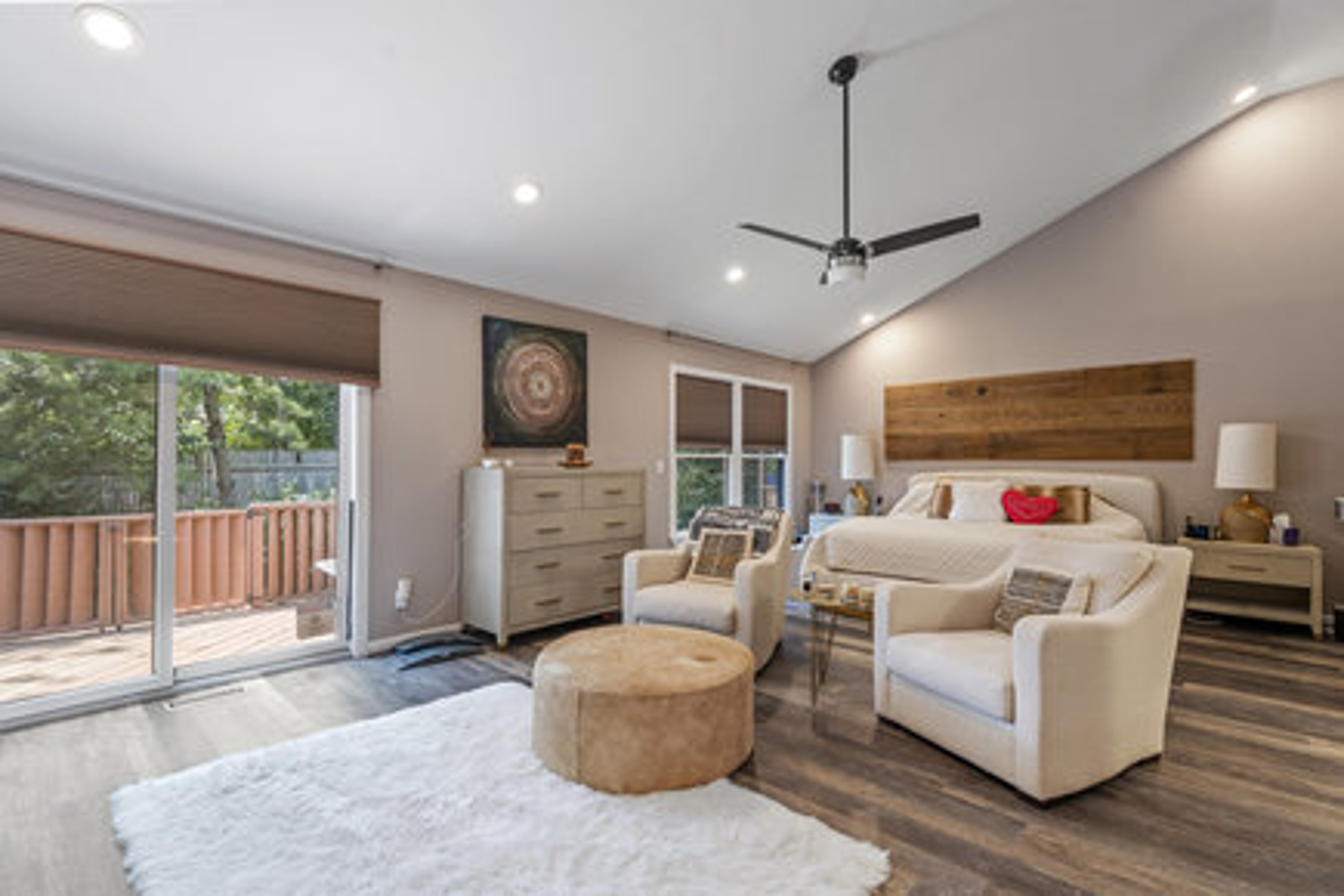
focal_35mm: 16
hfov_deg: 96.7
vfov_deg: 73.7
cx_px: 672
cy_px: 448
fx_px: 597
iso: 500
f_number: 5.6
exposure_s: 1/10
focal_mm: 16
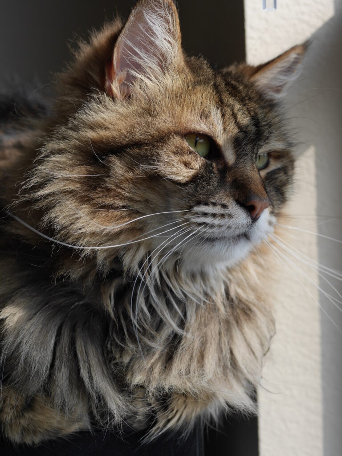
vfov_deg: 38.2
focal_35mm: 50
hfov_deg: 29.1
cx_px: 171
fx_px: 659
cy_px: 228
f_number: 3.5
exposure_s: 1/500
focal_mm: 25
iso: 200
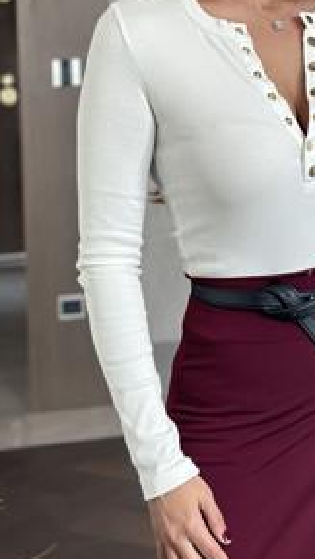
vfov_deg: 22.9
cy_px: 138
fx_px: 1366
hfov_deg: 13.0
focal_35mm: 92
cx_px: 305
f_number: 1.78
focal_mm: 6.86
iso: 100
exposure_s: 1/139
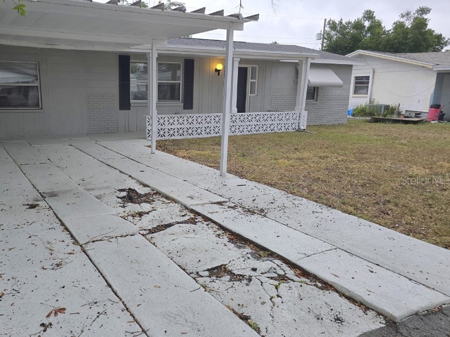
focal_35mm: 30
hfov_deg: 59.0
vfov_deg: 46.8
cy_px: 180
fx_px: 390
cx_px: 161
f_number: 1.7
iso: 12
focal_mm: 6.3
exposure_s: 1/60
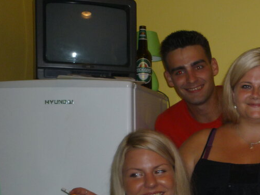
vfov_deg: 18.2
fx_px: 594
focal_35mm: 79
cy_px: 196
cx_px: 301
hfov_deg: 22.9
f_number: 2.8
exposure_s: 1/30
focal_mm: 5.5
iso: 100
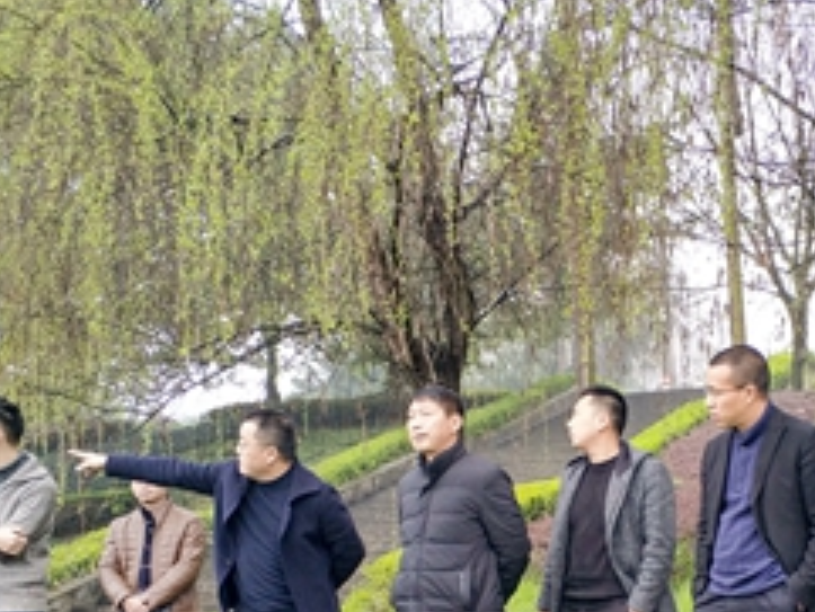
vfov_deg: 25.3
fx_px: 1319
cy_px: 548
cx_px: 626
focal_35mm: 56
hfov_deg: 33.5
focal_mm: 3.82
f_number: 1.8
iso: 285
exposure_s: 1/100
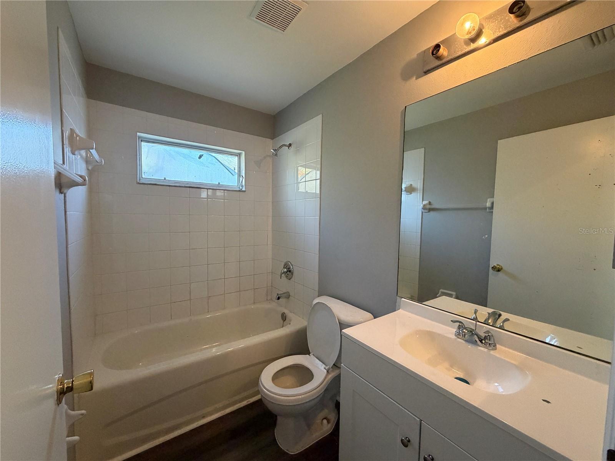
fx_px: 249
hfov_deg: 102.1
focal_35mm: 14
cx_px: 308
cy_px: 230
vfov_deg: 85.7
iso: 400
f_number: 2.2
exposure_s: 1/60
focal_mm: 2.22
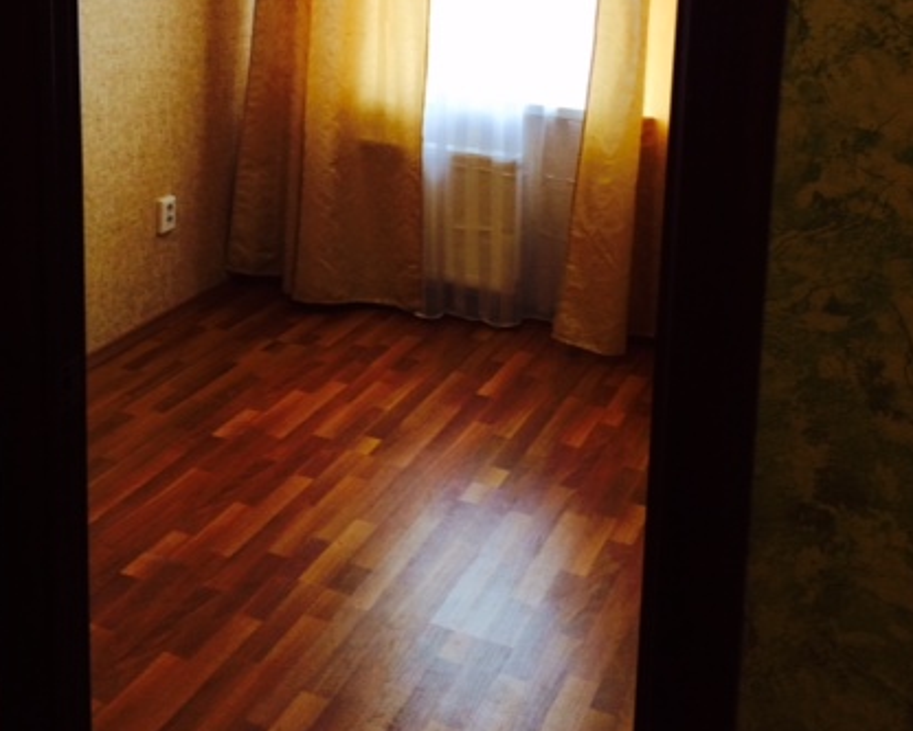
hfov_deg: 41.1
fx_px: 1216
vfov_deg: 32.0
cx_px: 408
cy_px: 86
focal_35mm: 45
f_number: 2.2
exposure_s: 1/33
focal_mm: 4.12
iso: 50
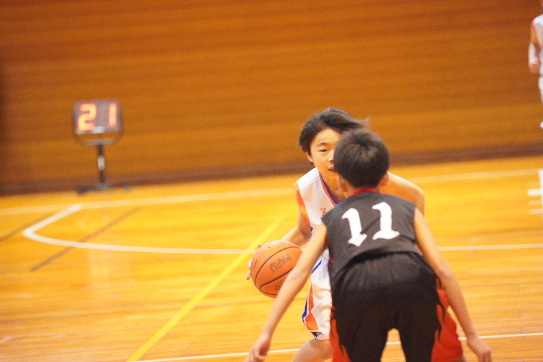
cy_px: 181
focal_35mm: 200
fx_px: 3017
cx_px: 272
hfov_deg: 10.3
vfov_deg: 6.9
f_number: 4
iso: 12800
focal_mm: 200
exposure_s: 1/250
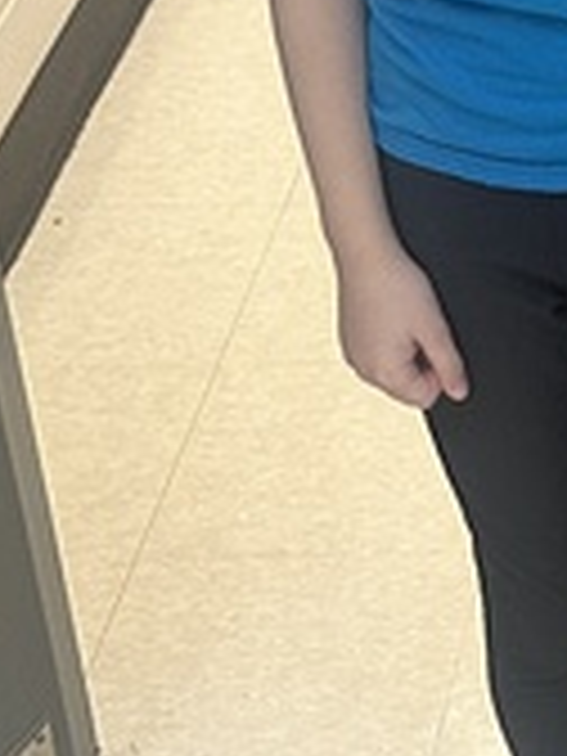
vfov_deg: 13.4
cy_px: 72
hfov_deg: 9.5
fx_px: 3189
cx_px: 1134
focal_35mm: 146
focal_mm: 6.86
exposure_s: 1/60
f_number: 1.78
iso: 200
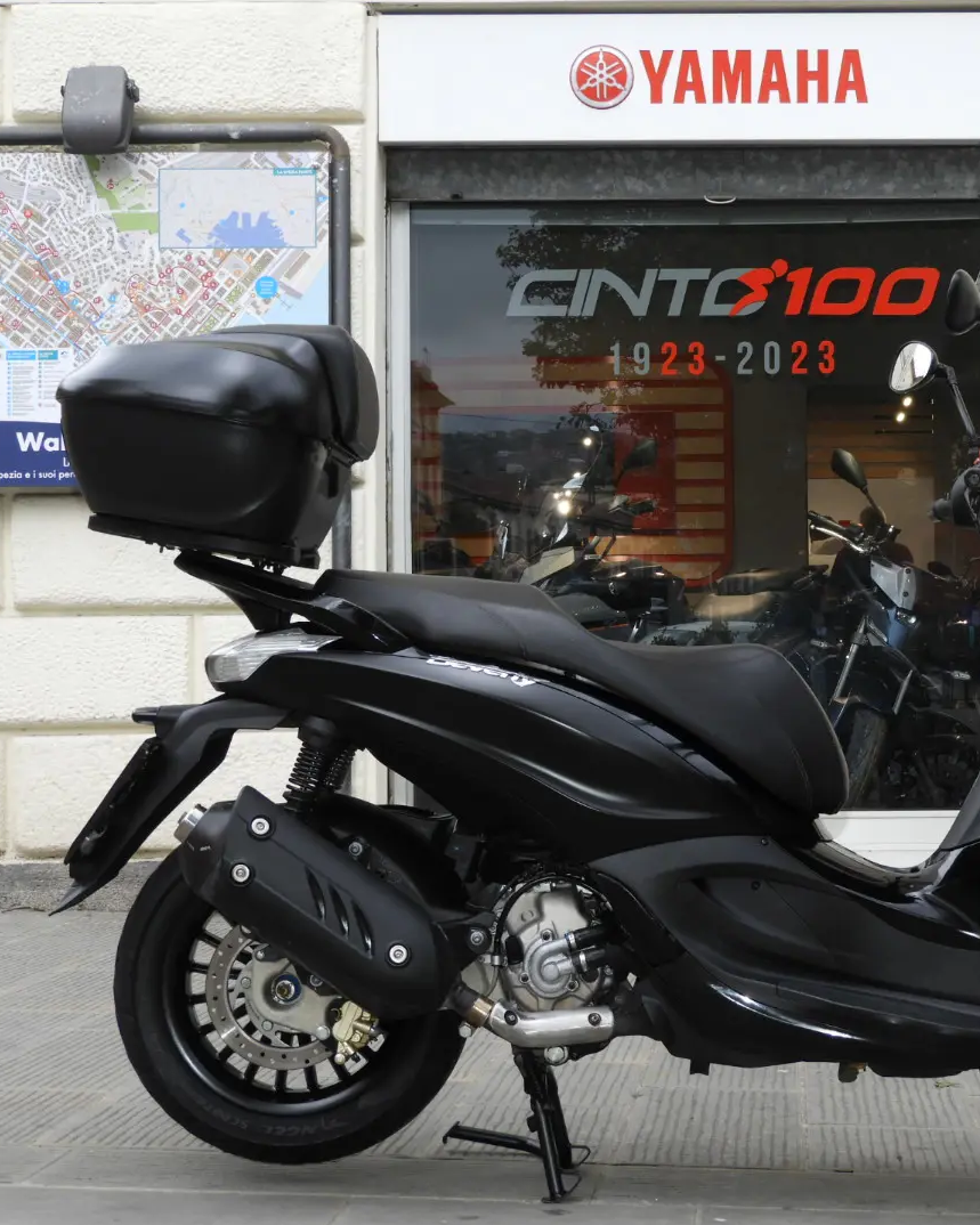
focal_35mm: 72
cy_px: 615
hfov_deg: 21.1
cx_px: 727
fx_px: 2611
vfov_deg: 26.4
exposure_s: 1/60
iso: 100
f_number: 4
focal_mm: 9.9
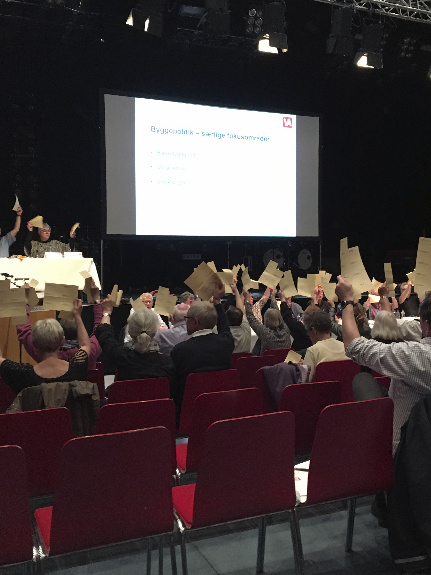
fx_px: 647
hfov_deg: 36.5
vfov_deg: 47.9
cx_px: 285
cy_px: 285
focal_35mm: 39
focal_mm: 4.15
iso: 200
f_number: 2.2
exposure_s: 1/17
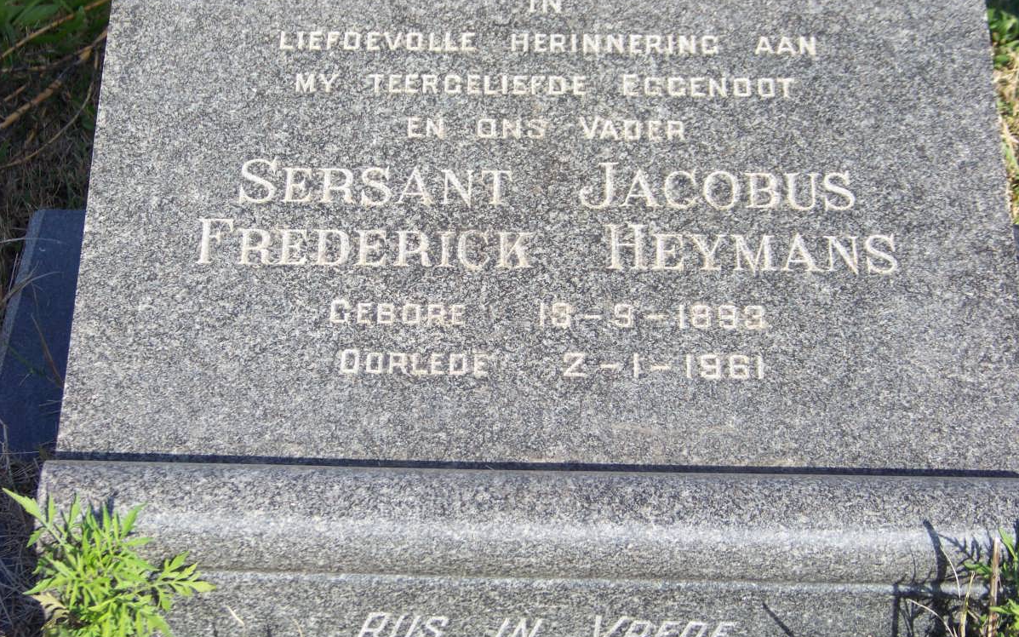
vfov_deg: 12.8
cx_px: 509
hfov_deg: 20.4
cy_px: 321
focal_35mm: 102
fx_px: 2833
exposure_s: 1/400
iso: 64
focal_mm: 16.2
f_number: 3.2
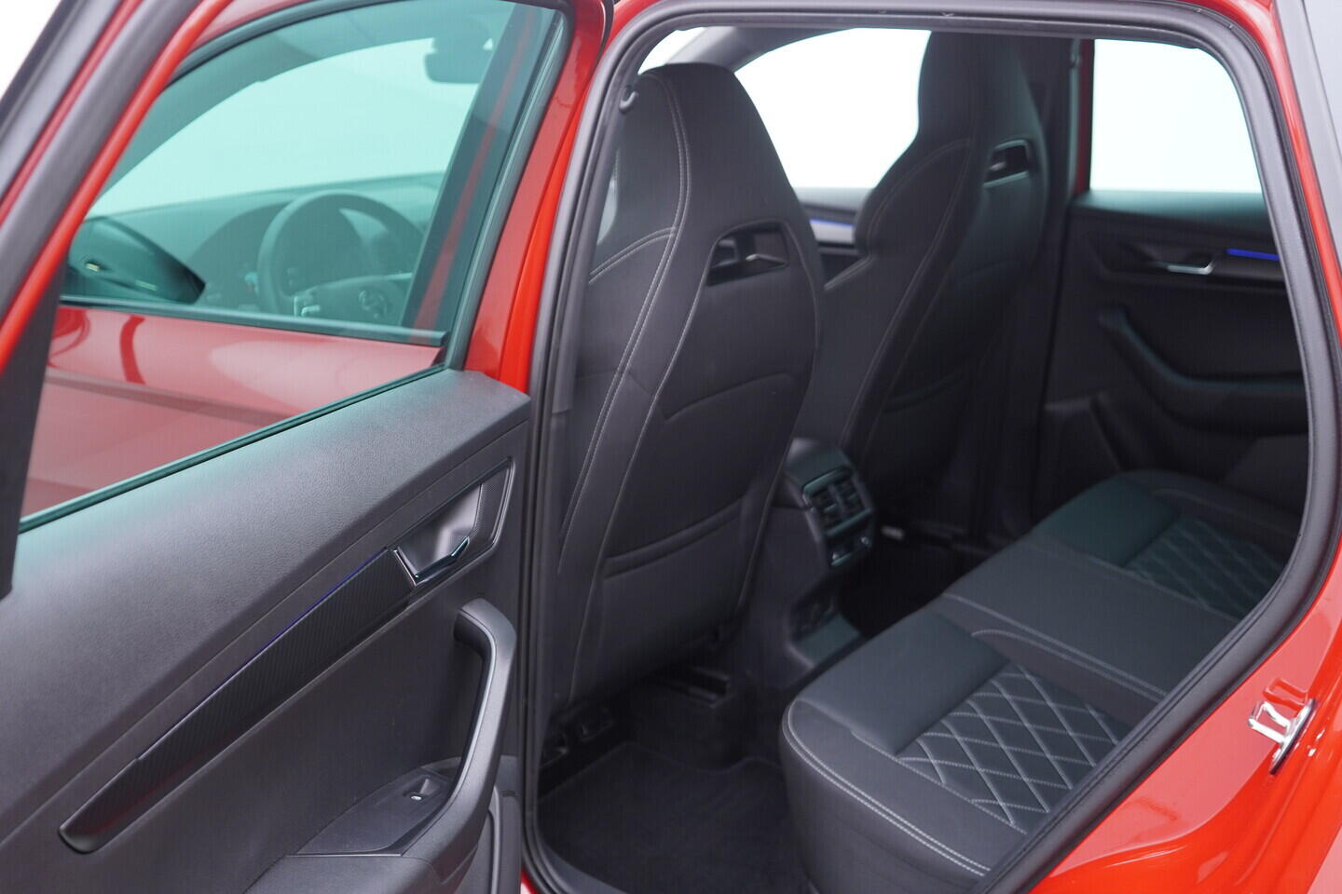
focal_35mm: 36
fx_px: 1342
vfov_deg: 36.9
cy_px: 447
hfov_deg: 53.1
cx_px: 671
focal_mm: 24
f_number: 2.8
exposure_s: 1/40
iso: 320
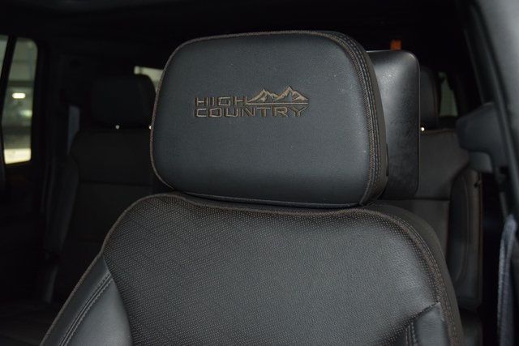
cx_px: 260
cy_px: 173
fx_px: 519
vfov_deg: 36.9
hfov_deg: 53.1
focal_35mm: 36
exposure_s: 1/125
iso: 1800
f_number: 3.8
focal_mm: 24
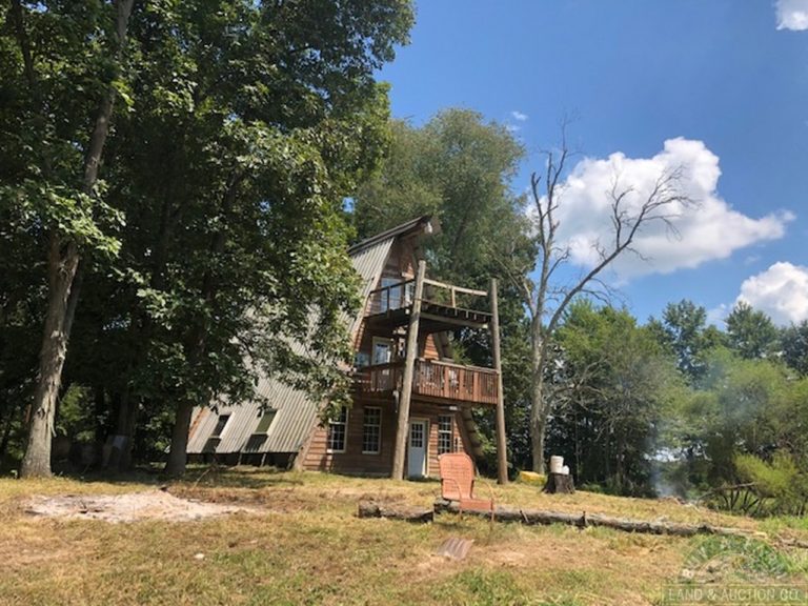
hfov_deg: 63.4
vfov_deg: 49.7
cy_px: 303
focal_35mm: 28
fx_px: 654
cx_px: 404
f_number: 1.8
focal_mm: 3.99
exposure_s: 1/1200
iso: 20
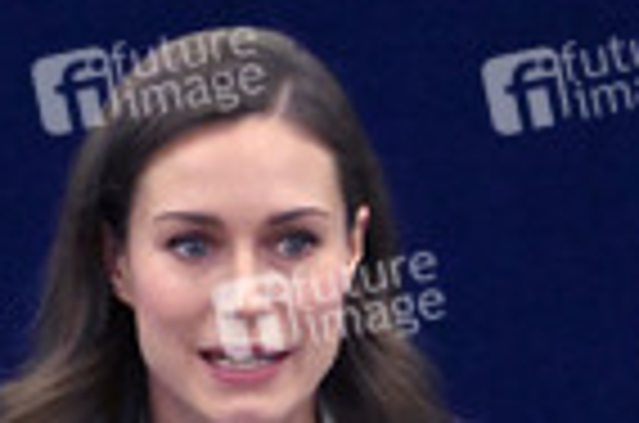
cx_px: 209
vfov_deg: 0.7
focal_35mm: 1910
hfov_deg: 1.1
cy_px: 644
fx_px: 33827
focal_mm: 600
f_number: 6.3
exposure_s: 1/1000
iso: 10000
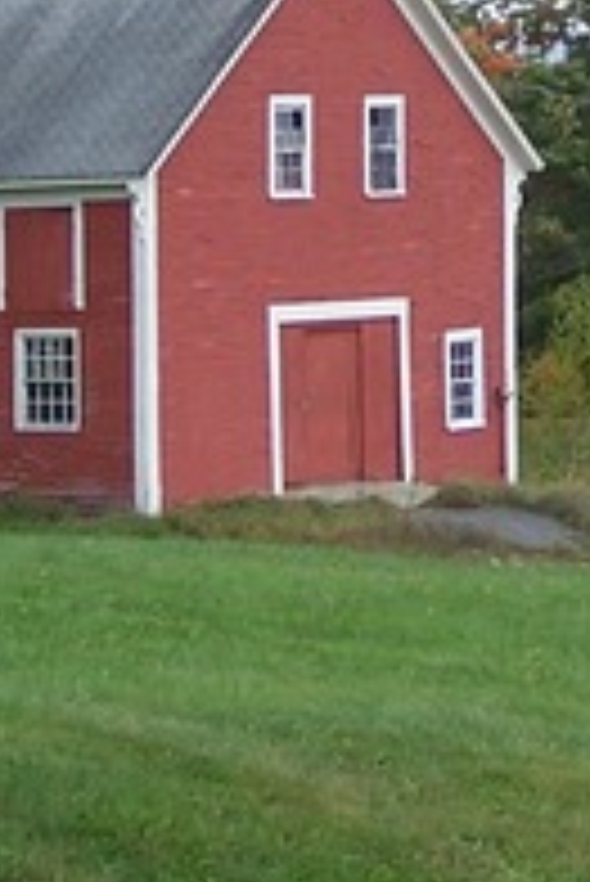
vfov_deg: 11.2
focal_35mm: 182
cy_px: 104
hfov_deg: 7.5
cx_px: 585
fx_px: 4466
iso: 80
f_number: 2.8
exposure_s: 1/250
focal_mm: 6.3
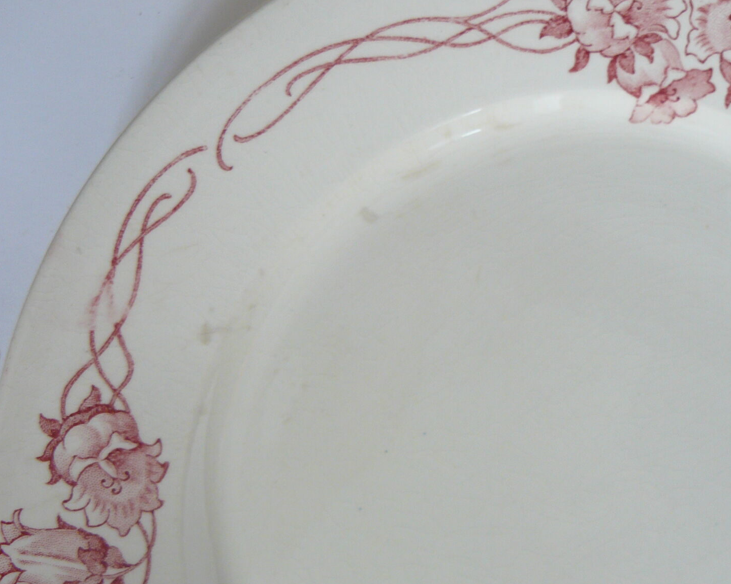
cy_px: 303
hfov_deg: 36.9
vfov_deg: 30.2
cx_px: 502
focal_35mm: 50
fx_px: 1082
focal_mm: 6
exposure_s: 1/30
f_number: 2.8
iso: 125
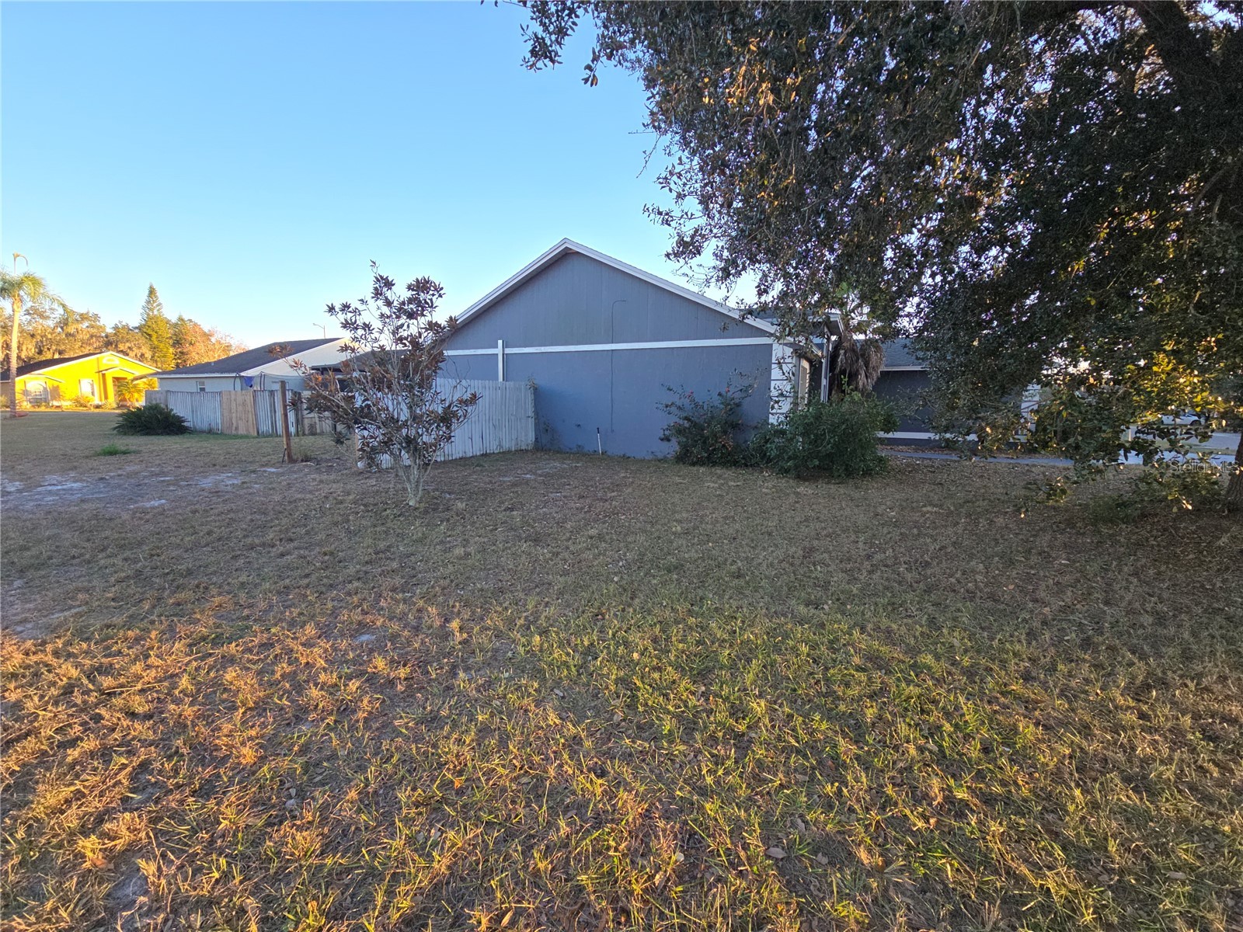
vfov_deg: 89.9
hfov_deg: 106.2
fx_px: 467
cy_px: 466
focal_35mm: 13
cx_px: 622
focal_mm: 2.2
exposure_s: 1/242
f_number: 2.2
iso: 50
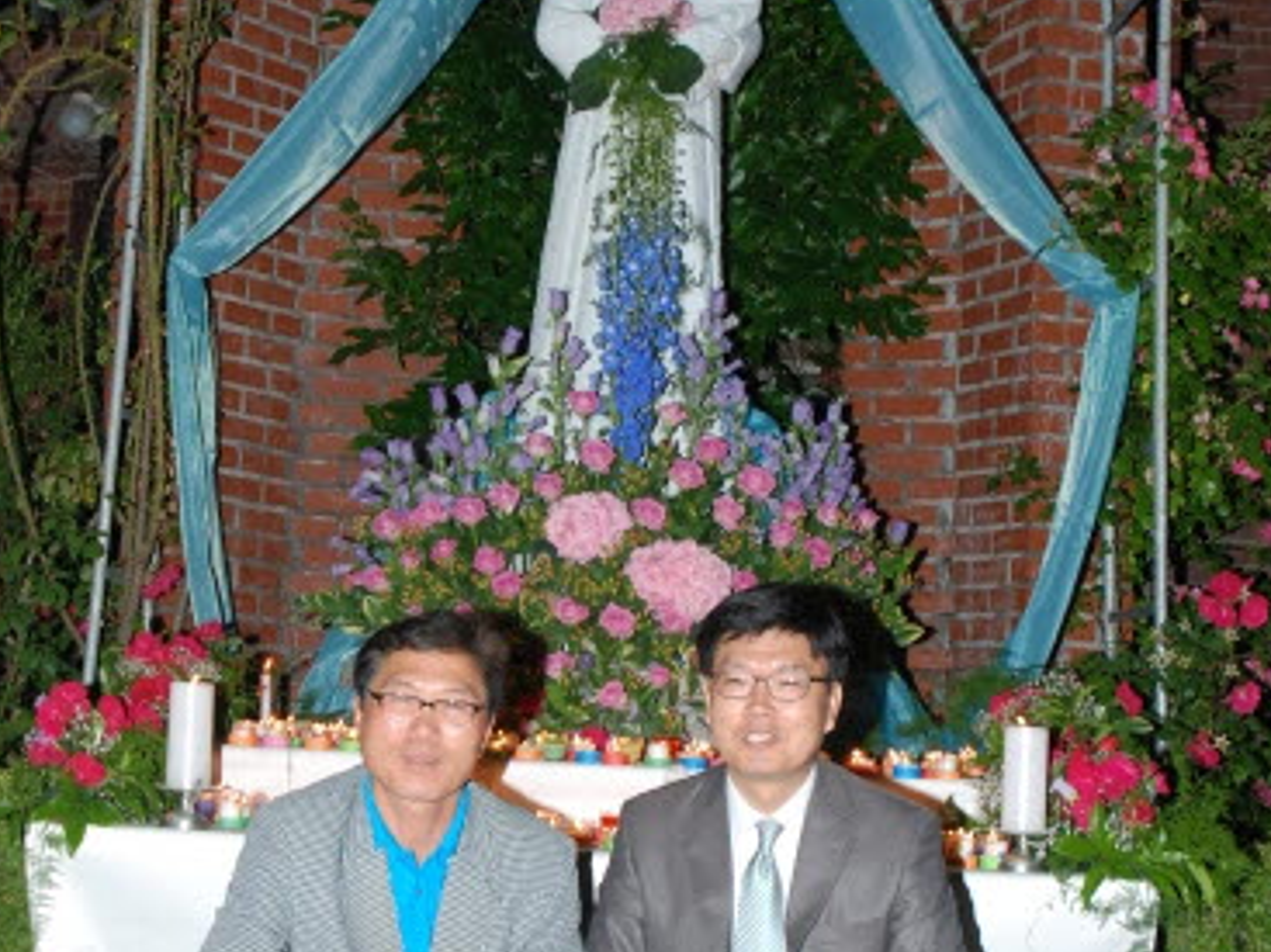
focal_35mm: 68
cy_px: 447
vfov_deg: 21.6
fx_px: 2496
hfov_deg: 28.6
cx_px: 611
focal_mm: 24
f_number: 5.6
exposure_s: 1/60
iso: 200
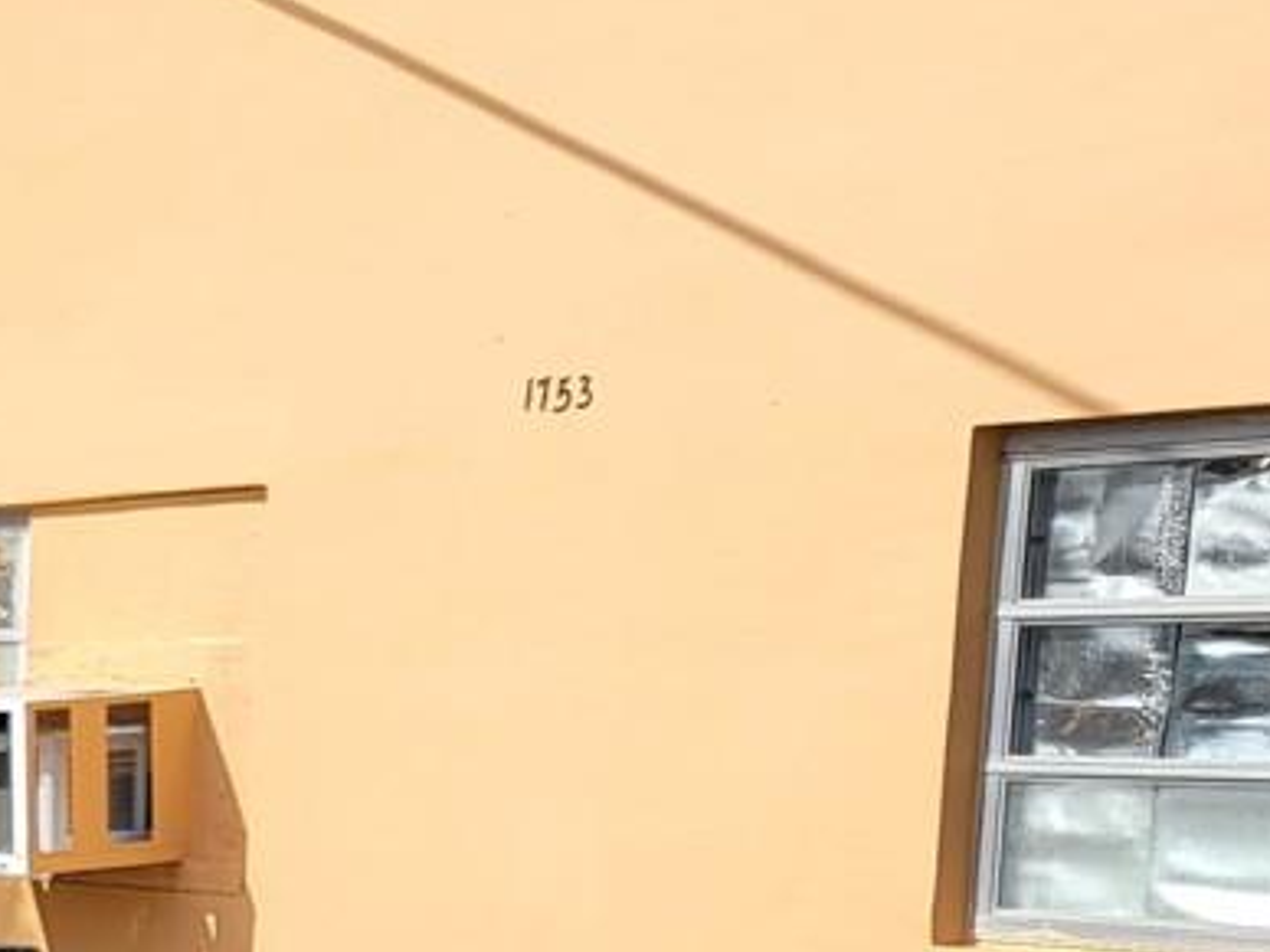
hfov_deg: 16.2
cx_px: -1119
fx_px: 3632
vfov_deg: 14.5
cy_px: 1138
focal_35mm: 99
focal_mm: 6.7
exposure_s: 1/1163
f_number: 1.8
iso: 16
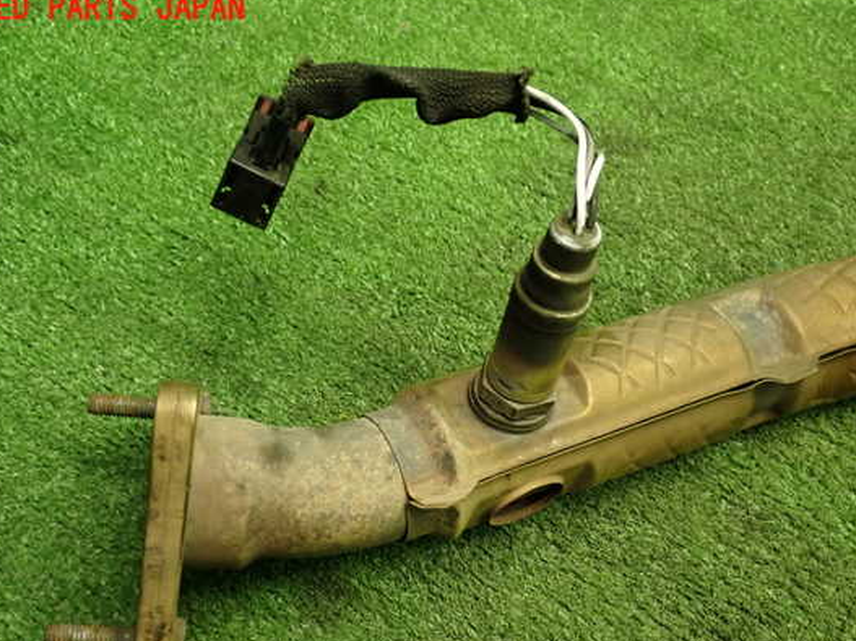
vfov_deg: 35.1
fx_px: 1014
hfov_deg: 45.8
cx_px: 437
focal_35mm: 41
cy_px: 354
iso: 400
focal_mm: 6.37
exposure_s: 1/40
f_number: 2.5
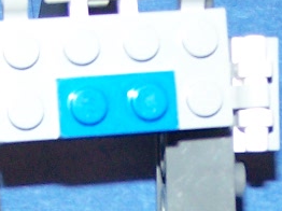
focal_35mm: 217
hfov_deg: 9.1
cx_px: 271
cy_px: 264
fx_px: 1766
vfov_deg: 6.8
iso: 160
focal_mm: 6.3
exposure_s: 1/60
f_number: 2.8
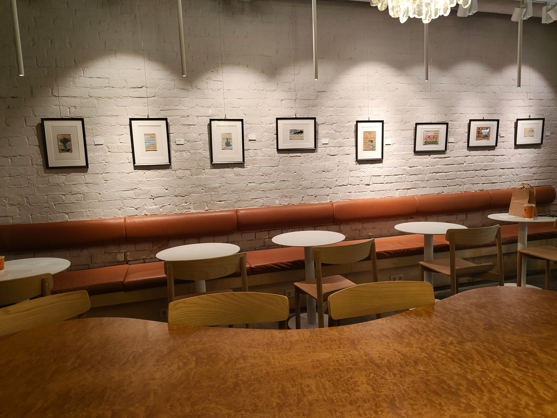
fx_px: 386
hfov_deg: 71.6
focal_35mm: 24
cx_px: 278
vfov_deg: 56.8
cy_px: 209
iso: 1036
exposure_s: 1/33.3
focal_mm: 5.56
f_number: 1.88
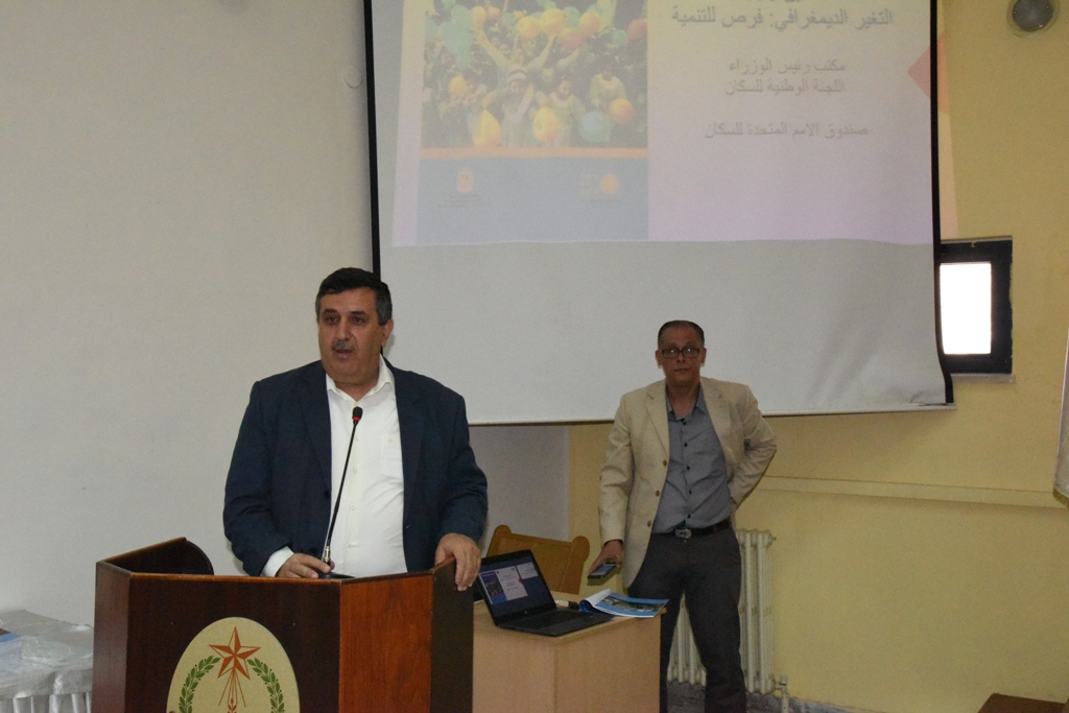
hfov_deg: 48.5
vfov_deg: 33.4
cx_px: 534
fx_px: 1188
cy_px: 356
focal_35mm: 40
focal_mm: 40
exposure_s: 1/250
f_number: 14
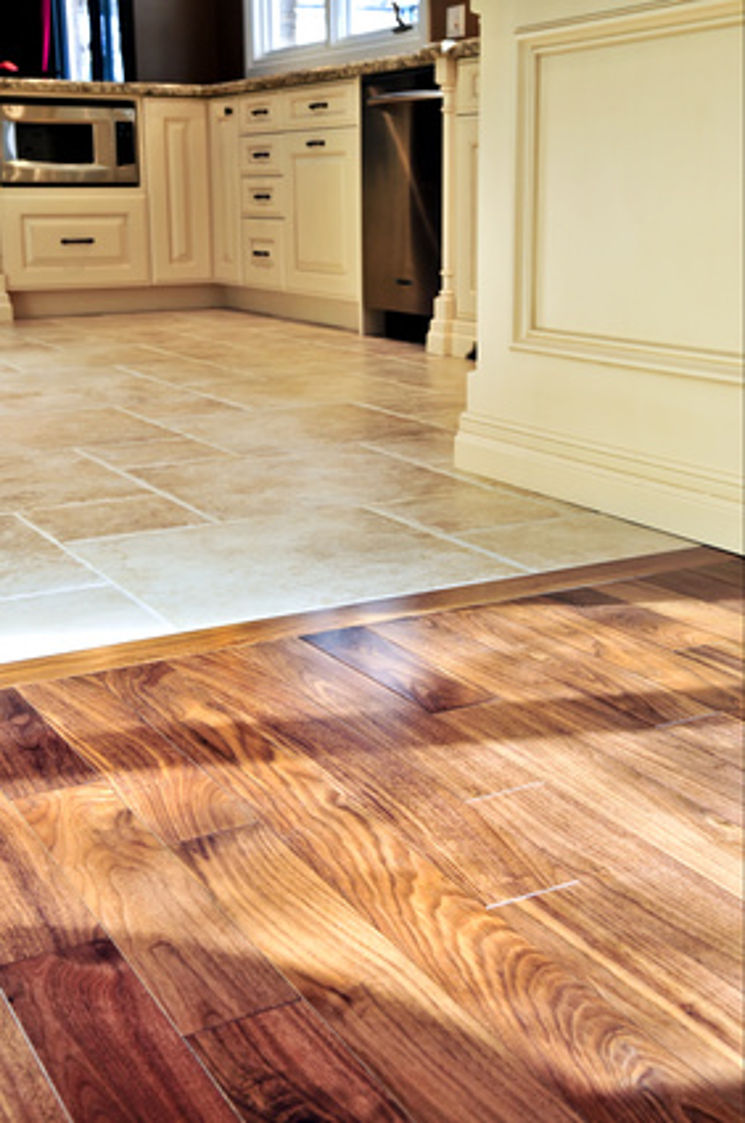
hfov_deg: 29.8
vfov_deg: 43.7
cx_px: 372
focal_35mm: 45
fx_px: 1401
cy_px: 562
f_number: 7.1
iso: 200
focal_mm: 30
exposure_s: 1/30
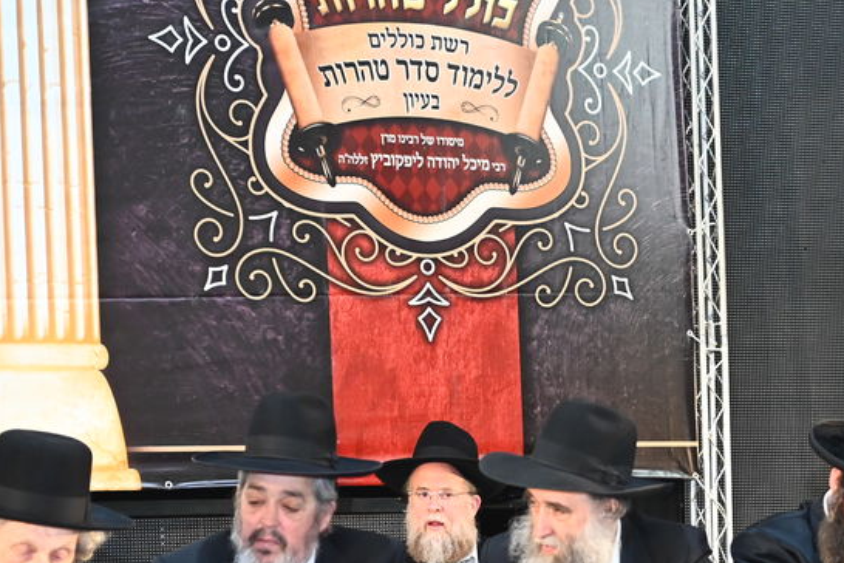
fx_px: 2883
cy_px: 498
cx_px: 657
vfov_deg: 11.1
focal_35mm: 123
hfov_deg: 16.5
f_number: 3.2
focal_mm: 48
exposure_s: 1/100
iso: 2500
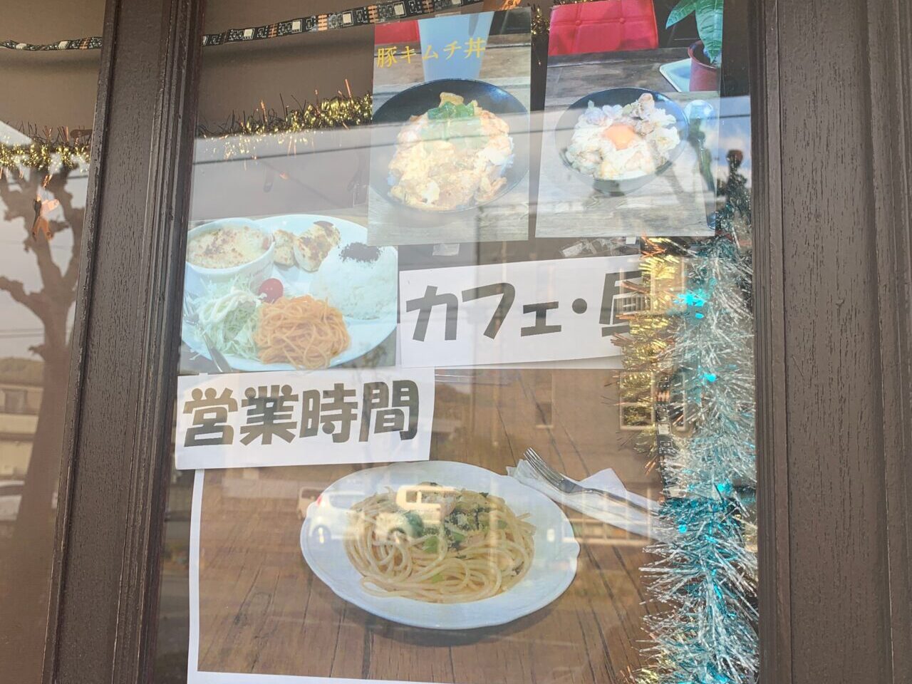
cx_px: 456
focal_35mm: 26
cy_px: 342
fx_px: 685
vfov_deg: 53.1
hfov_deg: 67.3
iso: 25
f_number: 1.8
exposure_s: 1/164
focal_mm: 4.25
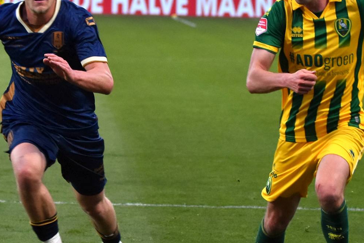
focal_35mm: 204
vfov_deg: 6.7
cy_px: 156
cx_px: 216
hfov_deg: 10.1
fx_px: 2063
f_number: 2.8
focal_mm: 70
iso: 1000
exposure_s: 1/640
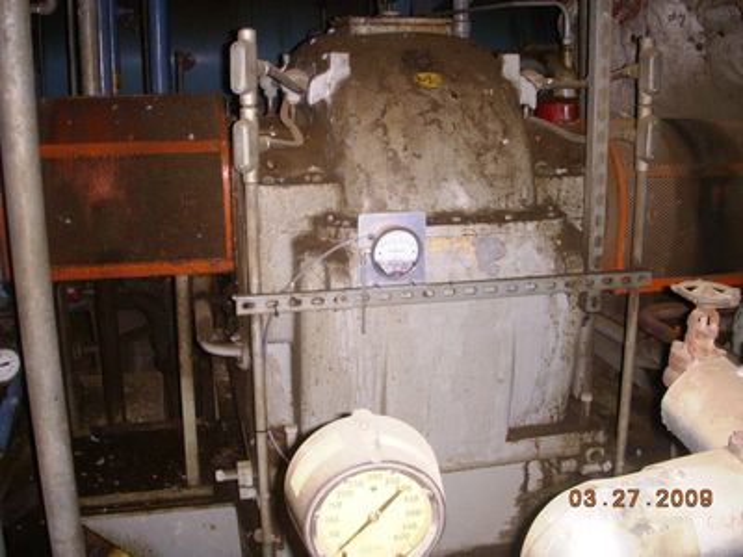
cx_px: 372
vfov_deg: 37.7
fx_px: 816
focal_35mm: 38
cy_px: 278
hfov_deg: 49.0
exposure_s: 1/80
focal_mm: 6.3
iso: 250
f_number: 3.3
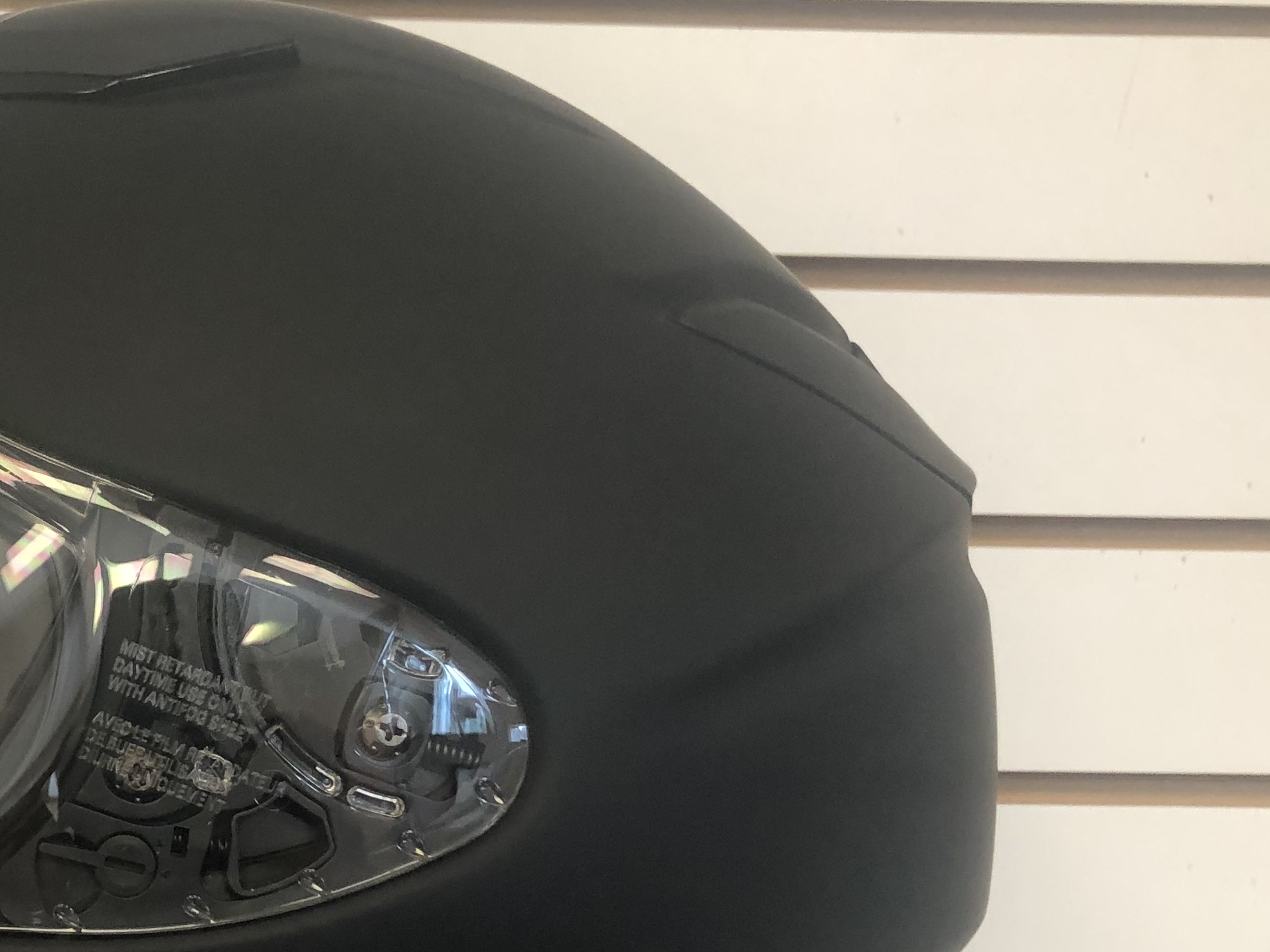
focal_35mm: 59
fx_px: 2165
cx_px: 73
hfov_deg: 30.9
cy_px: 746
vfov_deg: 24.5
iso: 50
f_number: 1.8
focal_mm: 3.99
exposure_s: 1/15
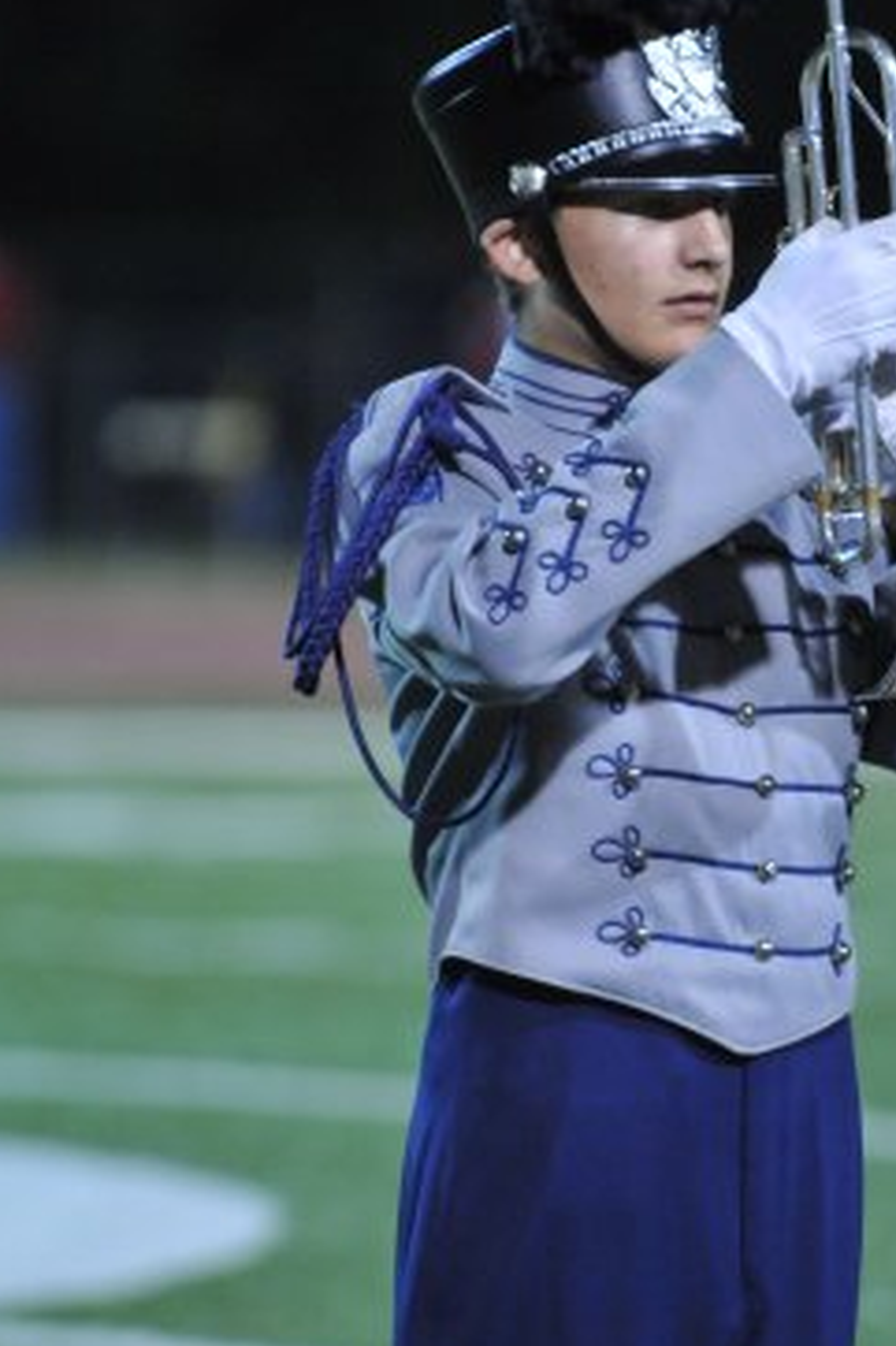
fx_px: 18571
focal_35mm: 497
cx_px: 604
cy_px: 547
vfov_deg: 4.2
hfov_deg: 2.8
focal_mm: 200
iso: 1600
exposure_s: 1/160
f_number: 2.8
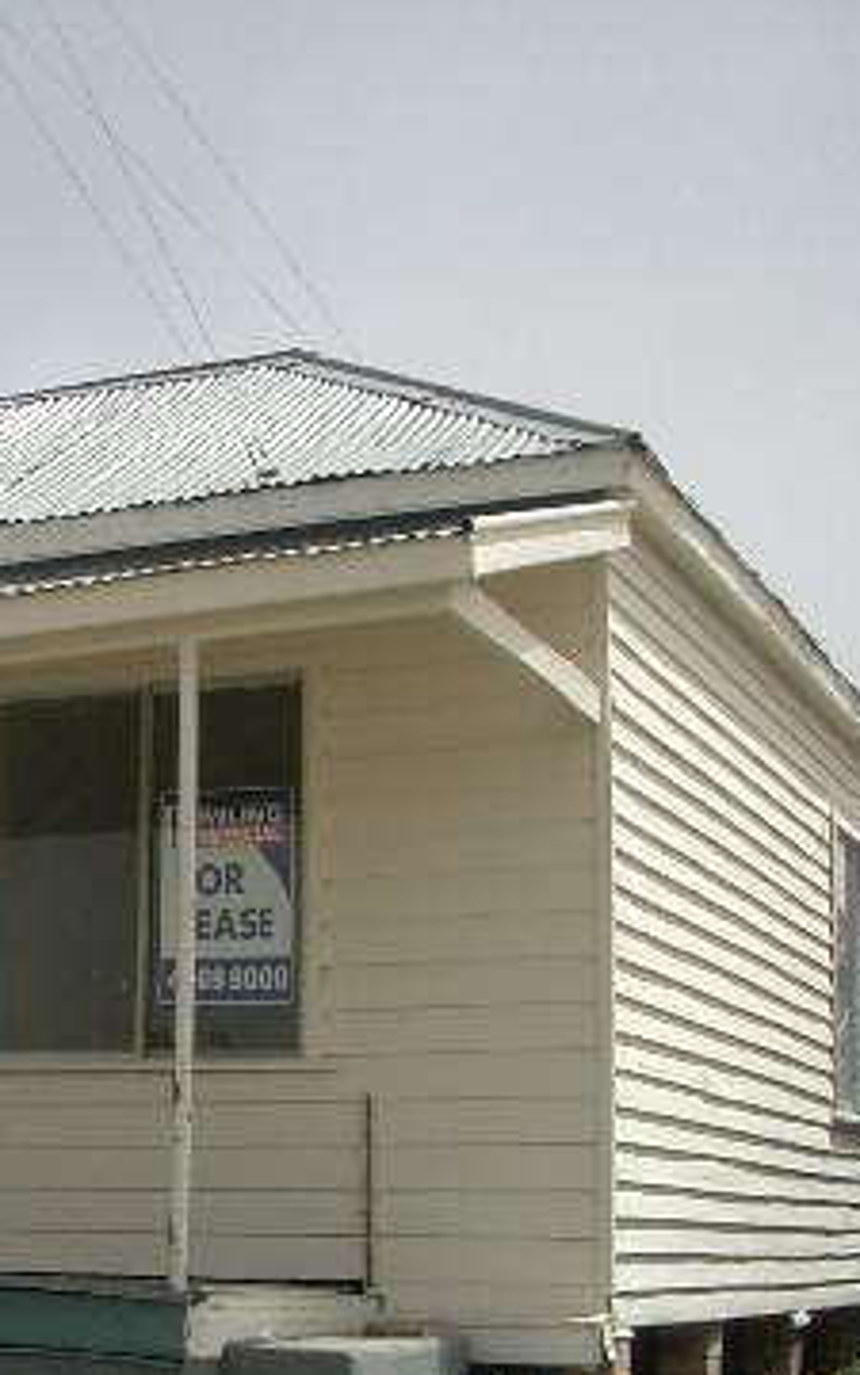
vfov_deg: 31.0
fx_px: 2475
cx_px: -153
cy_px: 817
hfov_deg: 18.7
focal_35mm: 66
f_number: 4.3
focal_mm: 5.8
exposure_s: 1/640
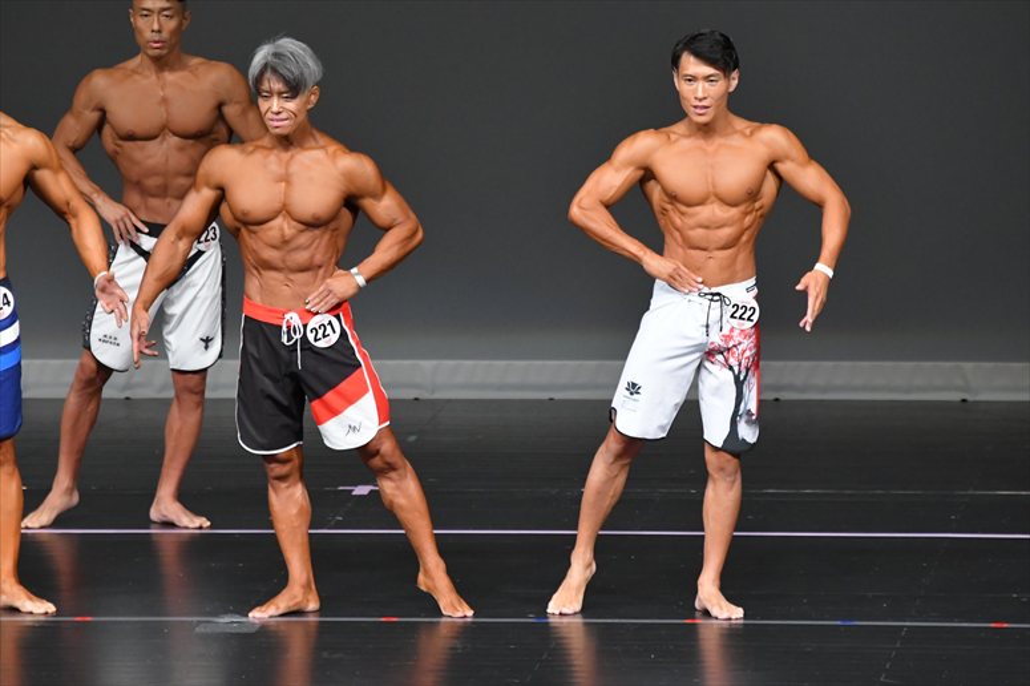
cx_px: 515
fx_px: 9866
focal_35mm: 345
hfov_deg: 6.0
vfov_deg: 4.0
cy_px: 343
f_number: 5.6
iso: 4000
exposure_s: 1/400
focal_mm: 230
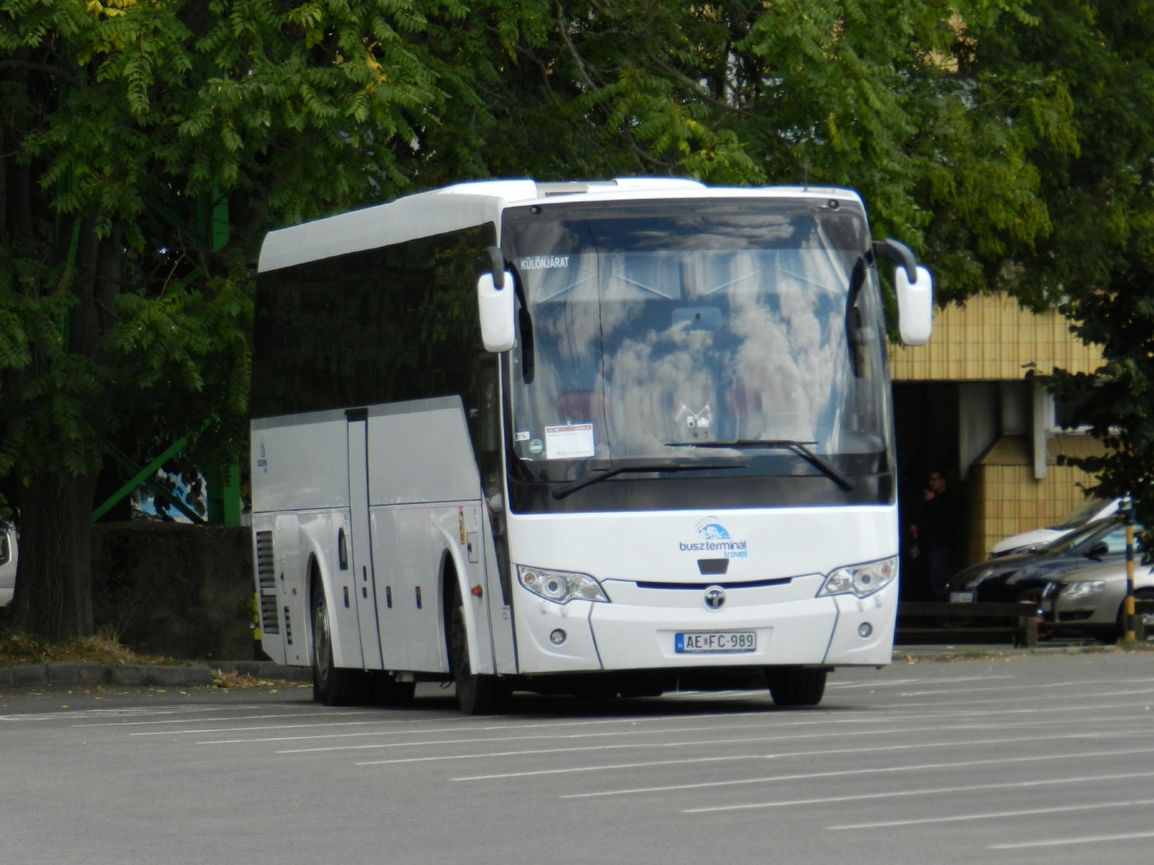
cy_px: 432
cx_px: 577
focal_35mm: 263
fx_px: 8768
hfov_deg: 7.5
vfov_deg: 5.7
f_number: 5.2
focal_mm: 46.7
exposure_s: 1/400
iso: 160
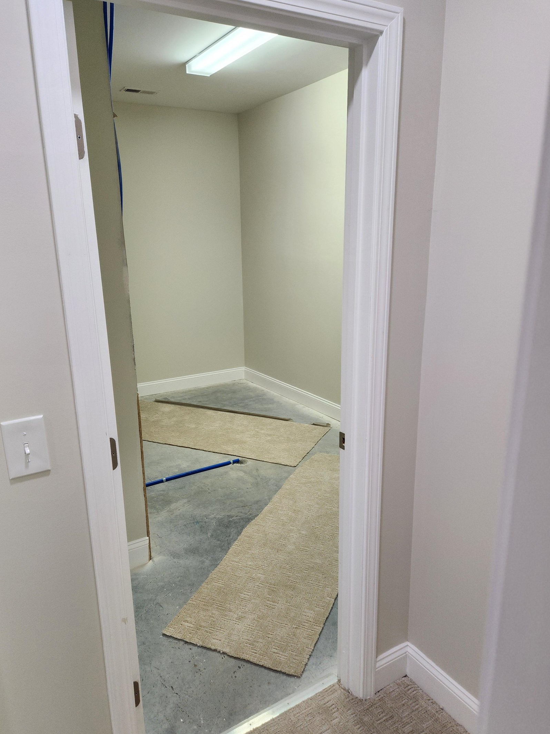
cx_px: 271
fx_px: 530
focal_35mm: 25
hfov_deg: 54.9
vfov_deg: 69.4
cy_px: 376
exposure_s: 1/120
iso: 160
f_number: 1.8
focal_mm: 5.4
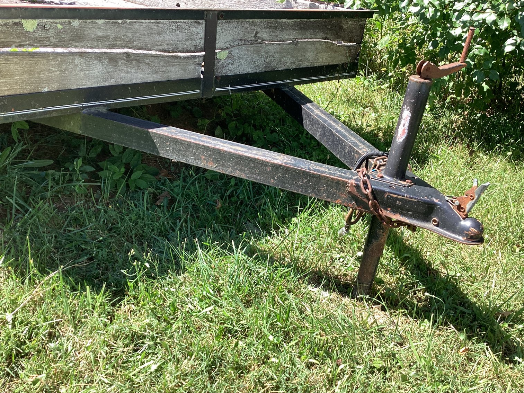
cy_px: 196
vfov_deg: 45.4
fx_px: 469
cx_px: 262
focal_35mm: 31
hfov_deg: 58.3
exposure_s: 1/221
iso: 25
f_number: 2.4
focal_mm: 3.3
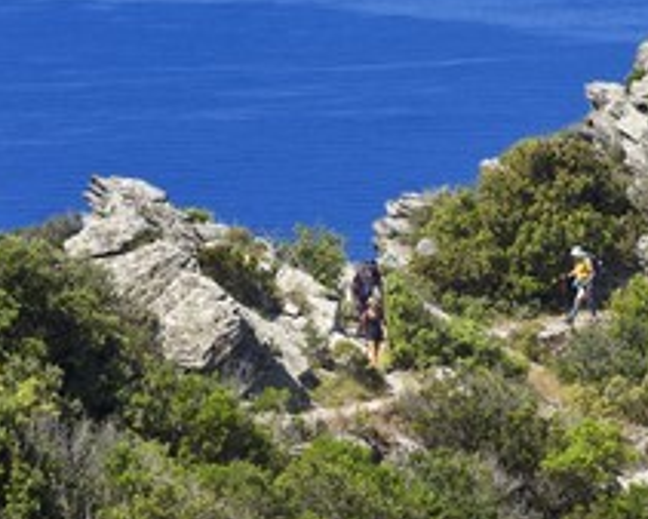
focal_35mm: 374
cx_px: 567
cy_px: 209
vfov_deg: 4.1
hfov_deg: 5.2
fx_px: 7176
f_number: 9
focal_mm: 200
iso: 200
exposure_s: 1/400
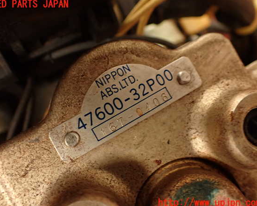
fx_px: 259
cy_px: 104
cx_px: 124
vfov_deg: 43.4
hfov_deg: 52.8
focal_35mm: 34
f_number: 2.4
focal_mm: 5.79
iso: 250
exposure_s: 1/30
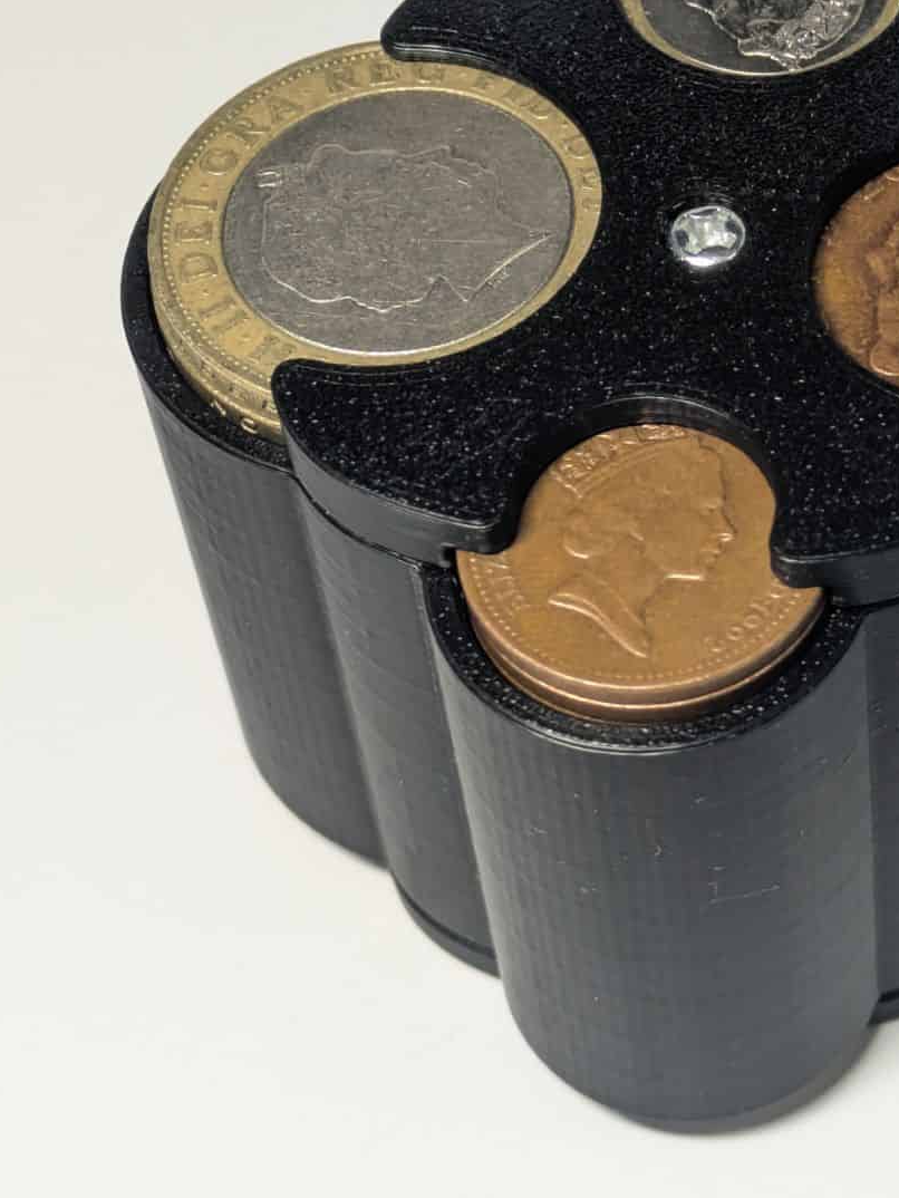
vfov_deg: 20.5
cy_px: 310
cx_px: 805
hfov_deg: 15.4
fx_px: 3288
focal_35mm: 95
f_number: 1.89
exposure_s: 1/100
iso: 120
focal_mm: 5.43
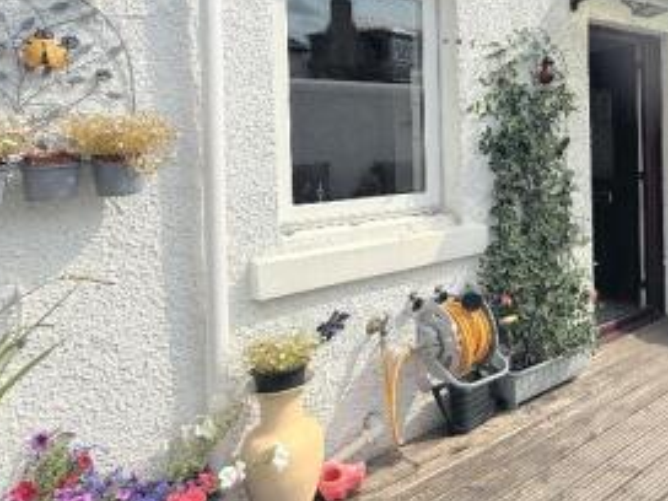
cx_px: 559
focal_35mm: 30
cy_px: 153
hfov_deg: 54.7
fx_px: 579
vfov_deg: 45.8
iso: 50
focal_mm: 2.22
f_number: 2.2
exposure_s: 1/3125
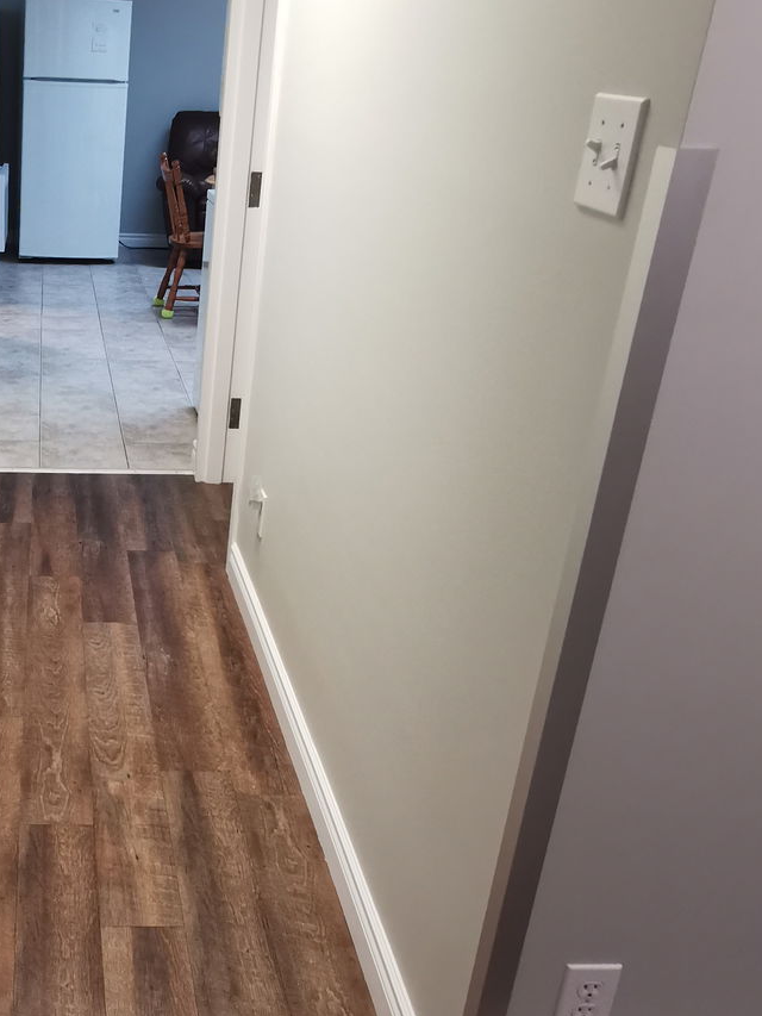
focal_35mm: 40
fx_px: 1174
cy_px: 574
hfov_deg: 33.7
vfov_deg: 46.7
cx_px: 50
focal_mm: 2.35
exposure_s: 1/30
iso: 250
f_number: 2.2
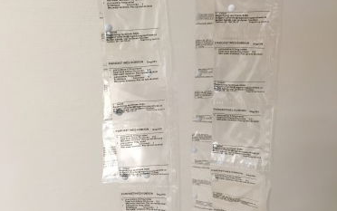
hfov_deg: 61.2
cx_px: 168
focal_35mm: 31
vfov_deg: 40.7
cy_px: 103
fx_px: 285
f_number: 2.2
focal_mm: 4.15
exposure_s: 1/33
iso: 80
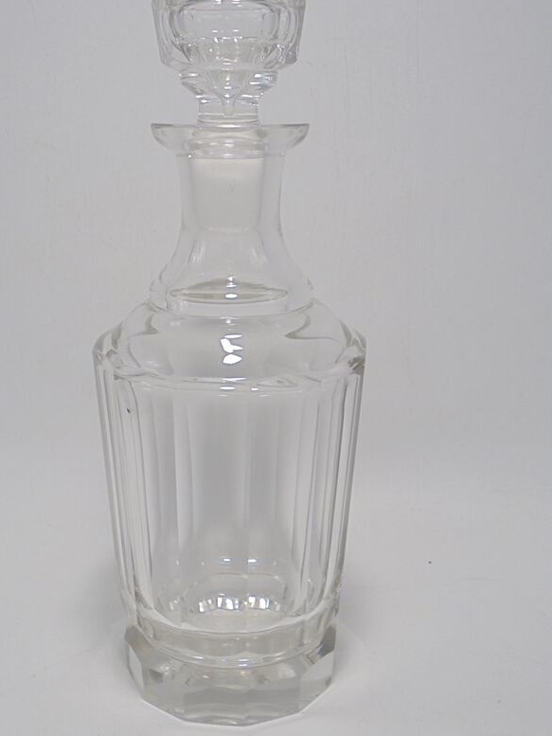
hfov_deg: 32.8
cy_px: 348
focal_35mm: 44
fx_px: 935
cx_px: 243
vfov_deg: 42.9
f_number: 4.2
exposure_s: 1/40
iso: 100
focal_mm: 6.9
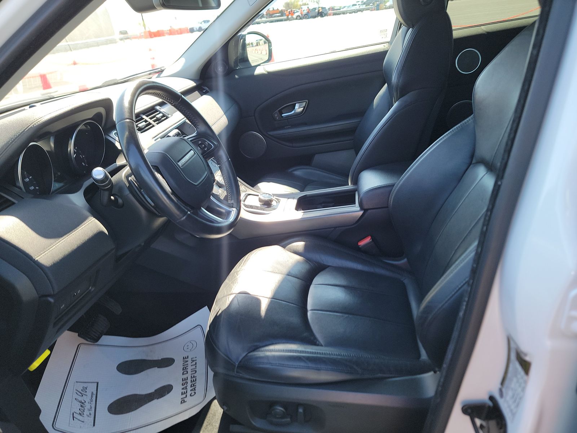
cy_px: 216
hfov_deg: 71.6
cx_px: 288
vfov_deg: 56.8
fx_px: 400
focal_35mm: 24
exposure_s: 1/119
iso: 76
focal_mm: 6.7
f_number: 1.8
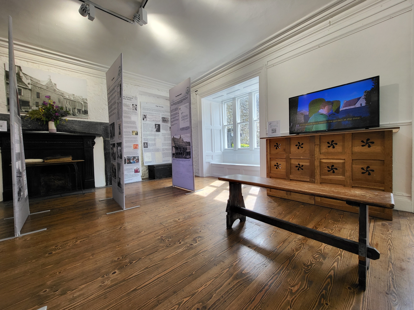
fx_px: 155
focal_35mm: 13
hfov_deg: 106.2
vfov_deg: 89.9
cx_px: 207
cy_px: 155
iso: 32
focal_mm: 1.74
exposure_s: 1/50
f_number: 2.2
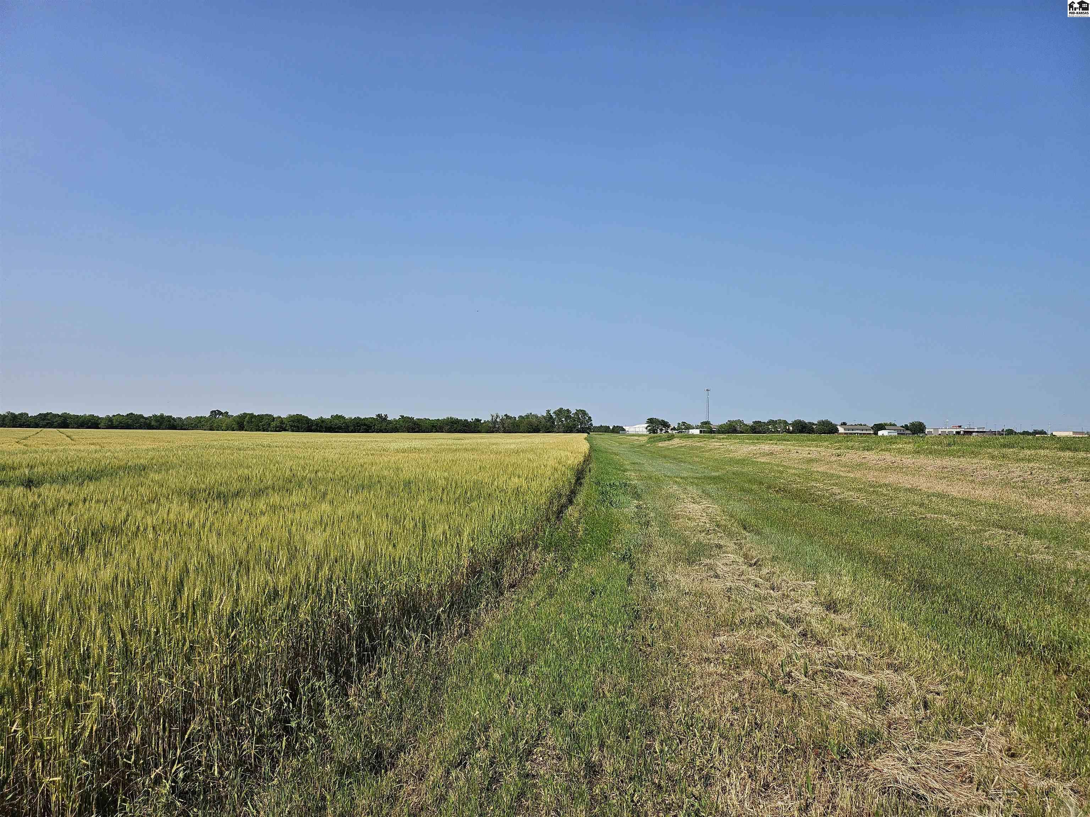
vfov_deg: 56.8
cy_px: 408
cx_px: 545
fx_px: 756
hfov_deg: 71.6
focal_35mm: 24
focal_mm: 5
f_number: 1.8
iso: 50
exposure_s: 1/6423
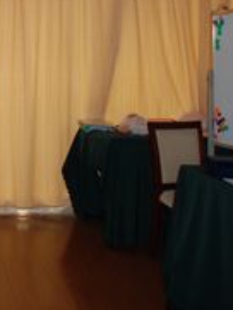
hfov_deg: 18.4
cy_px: 29
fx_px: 645
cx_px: -108
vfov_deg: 26.1
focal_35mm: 72
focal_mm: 18
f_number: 3.5
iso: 200
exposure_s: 1/60
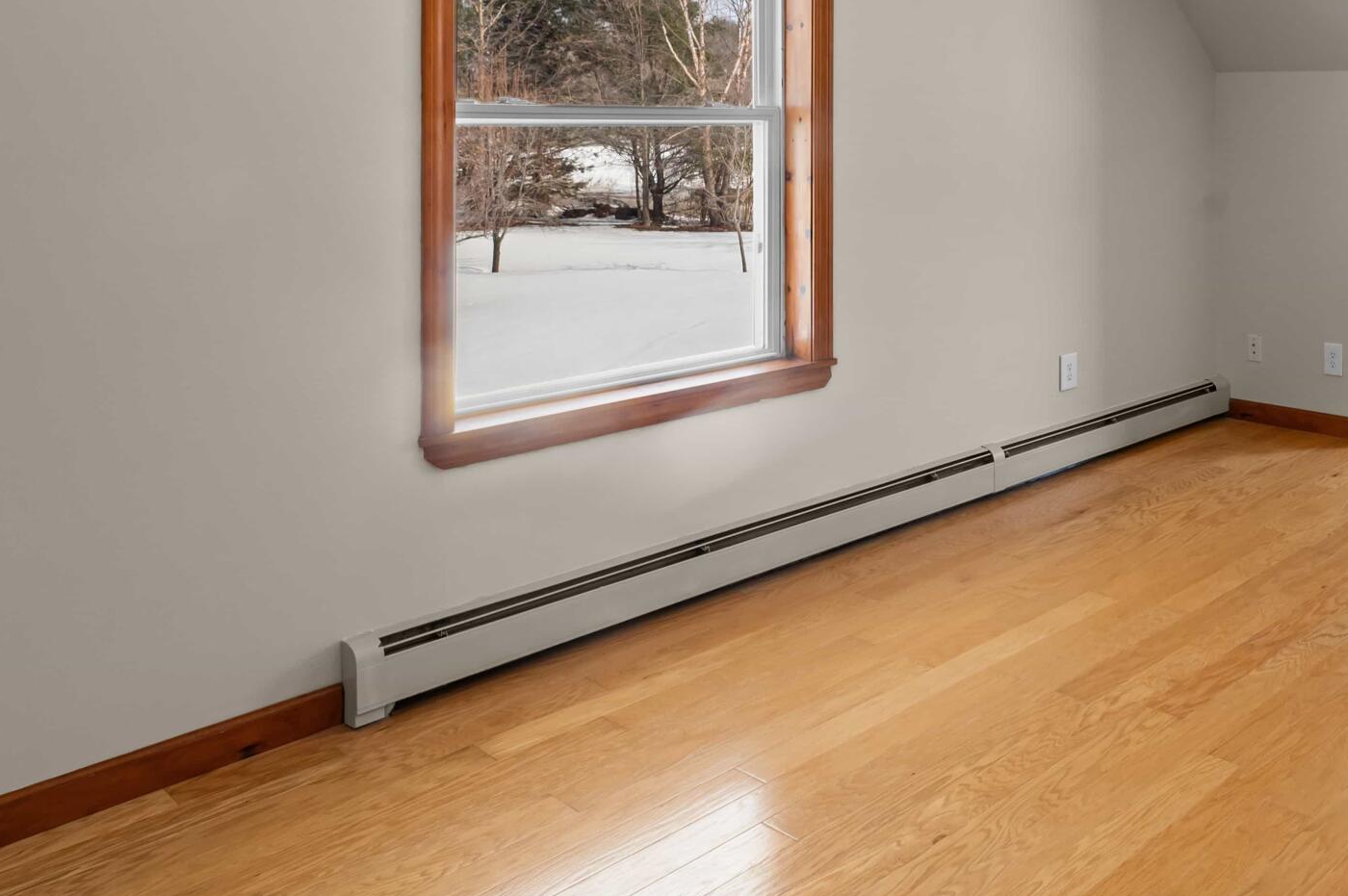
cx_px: 1277
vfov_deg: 41.4
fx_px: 1122
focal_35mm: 30
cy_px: 159
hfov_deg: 52.3
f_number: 8
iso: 800
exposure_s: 1/80
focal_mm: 14
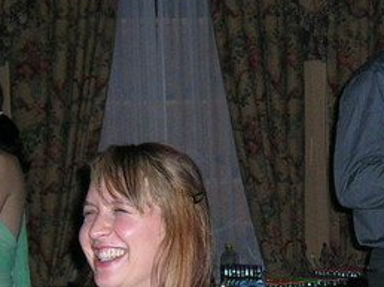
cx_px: 316
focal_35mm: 95
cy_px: 249
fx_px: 1053
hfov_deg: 20.4
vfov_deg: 15.4
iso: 127
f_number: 2.8
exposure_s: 1/60
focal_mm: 5.4
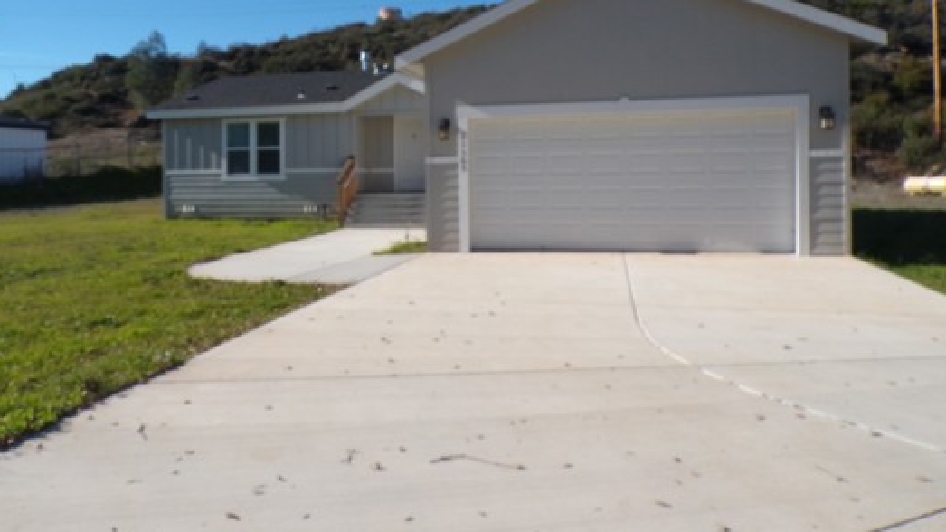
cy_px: 188
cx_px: 409
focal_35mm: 32
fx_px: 803
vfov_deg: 36.4
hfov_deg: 60.8
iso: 100
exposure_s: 1/450
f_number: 5.8
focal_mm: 4.3
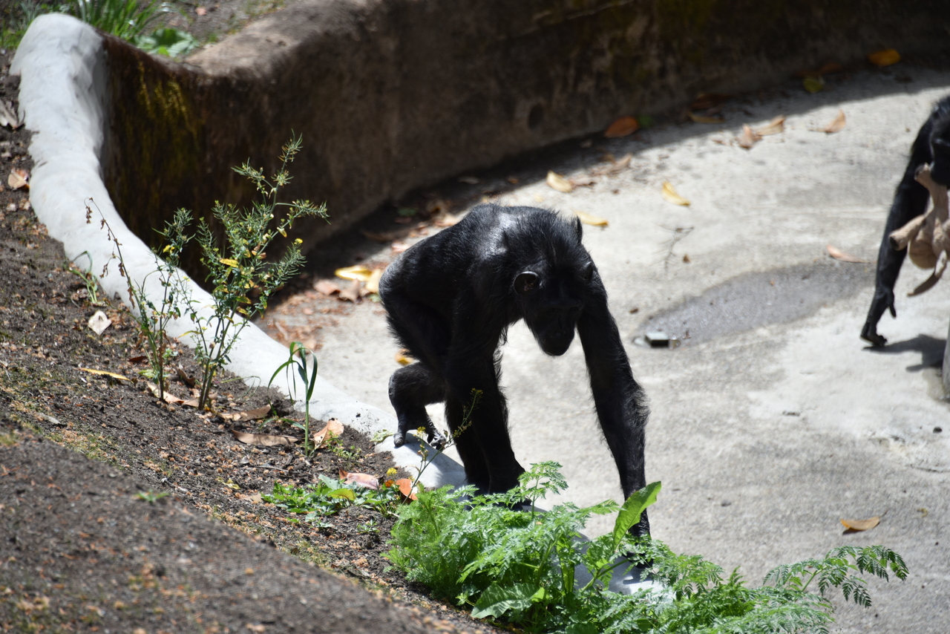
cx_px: 475
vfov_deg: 4.6
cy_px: 317
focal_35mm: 300
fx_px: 7918
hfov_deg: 6.9
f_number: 5.6
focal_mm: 300
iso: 220
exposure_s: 1/640
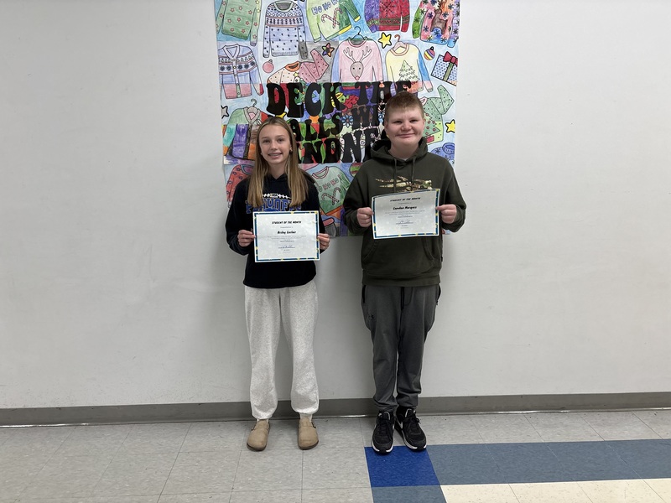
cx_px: 336
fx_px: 504
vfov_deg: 53.1
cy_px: 252
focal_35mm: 26
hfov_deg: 67.3
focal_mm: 5.96
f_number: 1.6
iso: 100
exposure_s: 1/120
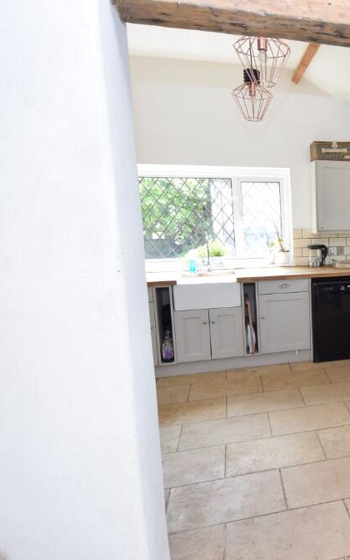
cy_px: 278
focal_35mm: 28
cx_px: 368
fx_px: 427
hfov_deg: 38.3
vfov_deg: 66.4
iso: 400
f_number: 5.6
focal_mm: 12
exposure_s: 1/125
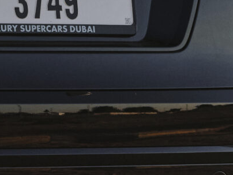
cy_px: -31
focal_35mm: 323
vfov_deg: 4.6
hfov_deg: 6.0
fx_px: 2174
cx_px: -219
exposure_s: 1/640
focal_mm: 64
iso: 800
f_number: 8
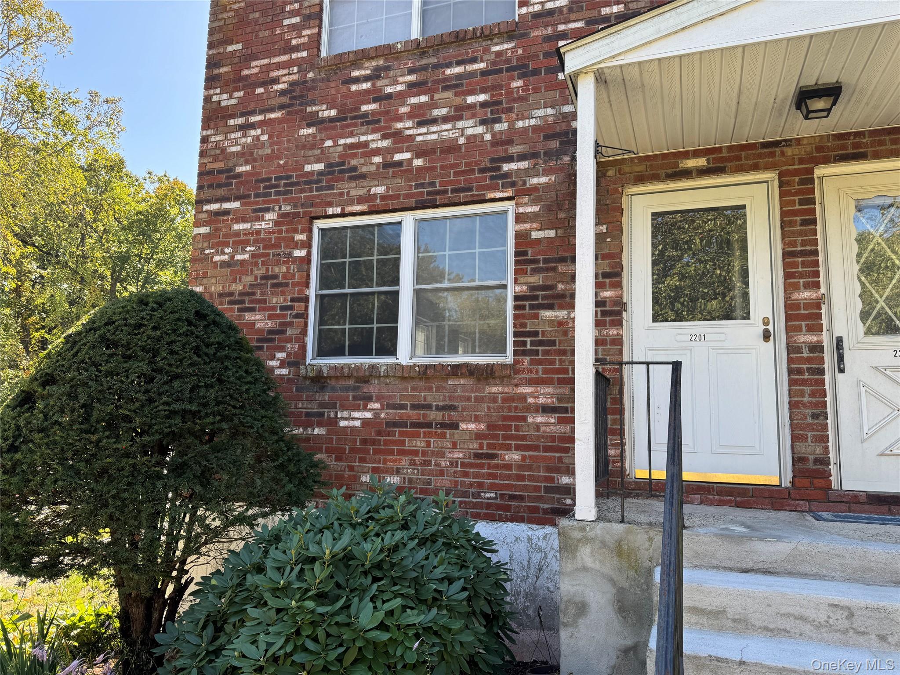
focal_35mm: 24
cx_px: 450
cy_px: 338
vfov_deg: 56.8
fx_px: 624
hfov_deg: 71.6
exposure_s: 1/442
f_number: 1.78
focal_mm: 6.76
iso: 80
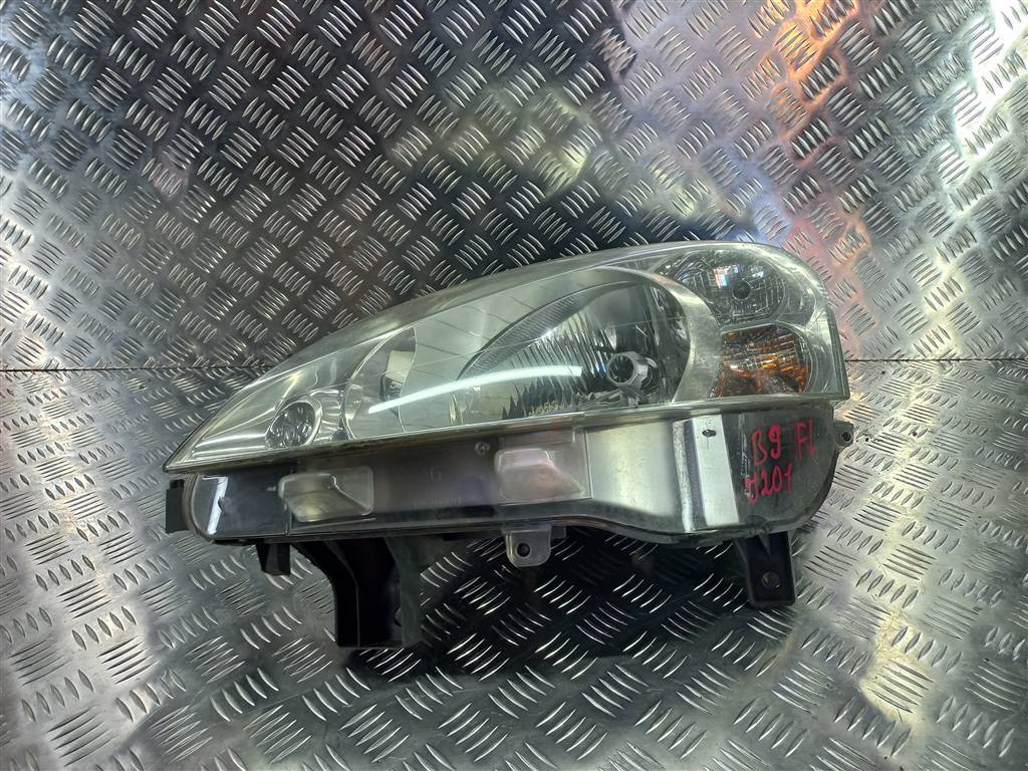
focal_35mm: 25
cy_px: 386
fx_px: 742
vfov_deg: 54.9
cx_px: 514
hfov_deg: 69.4
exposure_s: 1/50
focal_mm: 4.6
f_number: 1.8
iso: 32
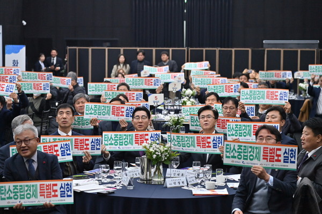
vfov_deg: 13.0
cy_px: 107
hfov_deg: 19.5
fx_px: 939
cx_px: 161
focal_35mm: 105
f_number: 4.5
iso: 2000
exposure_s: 1/160
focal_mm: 105
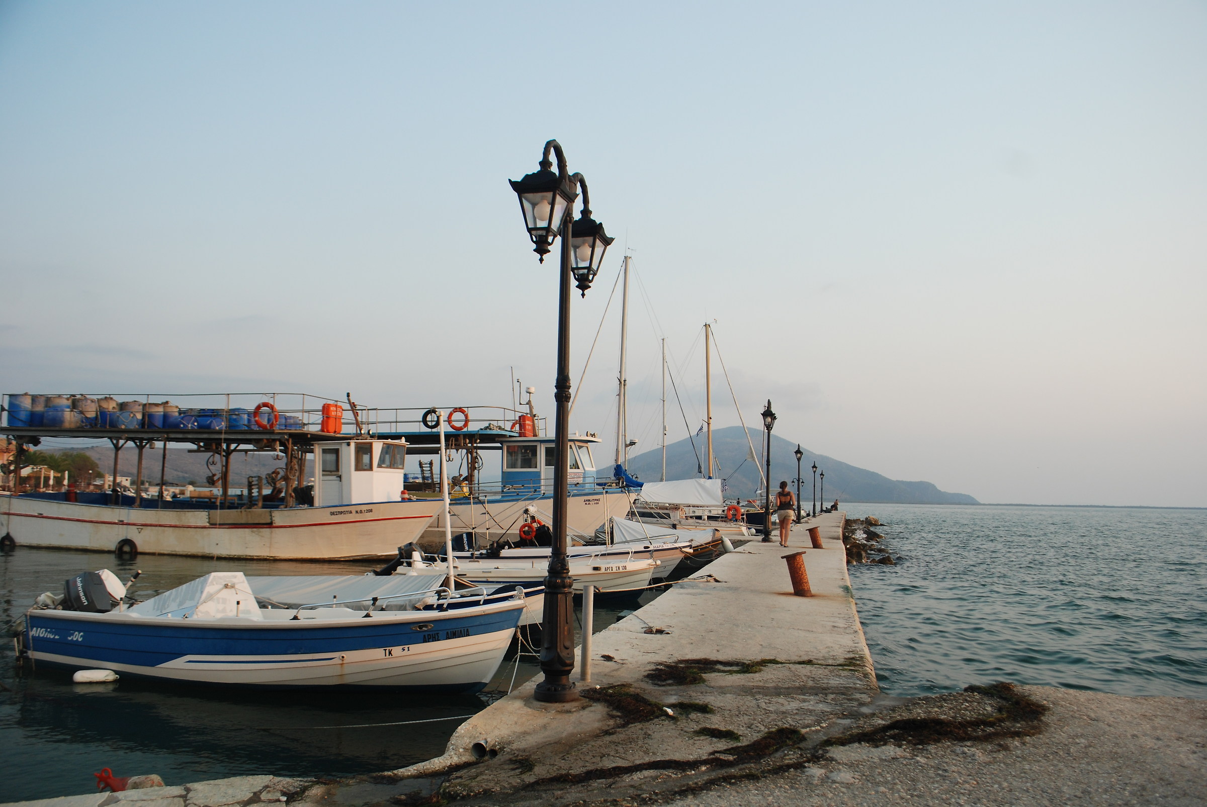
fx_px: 906
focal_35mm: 27
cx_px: 604
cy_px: 404
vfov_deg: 48.0
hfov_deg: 67.3
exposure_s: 1/100
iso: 200
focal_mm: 18
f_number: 5
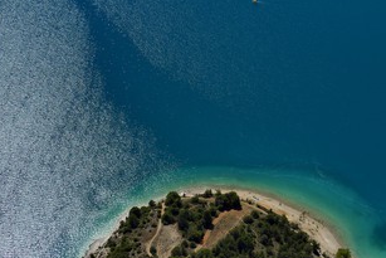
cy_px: 108
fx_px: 880
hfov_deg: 24.7
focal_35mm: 82
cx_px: 231
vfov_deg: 16.7
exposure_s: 1/800
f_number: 10
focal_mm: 60
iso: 200
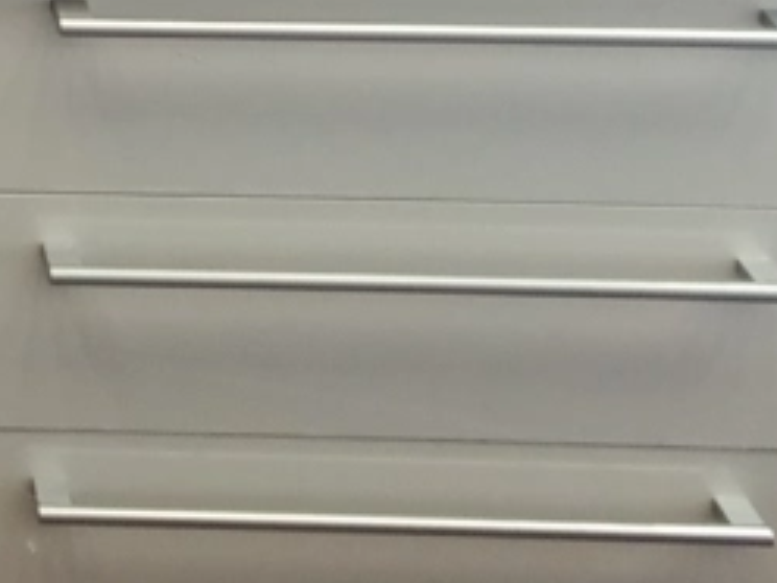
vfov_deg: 13.4
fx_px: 1818
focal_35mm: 81
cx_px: -395
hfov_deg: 20.6
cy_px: -823
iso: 200
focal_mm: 1.65
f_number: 2.2
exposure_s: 1/50
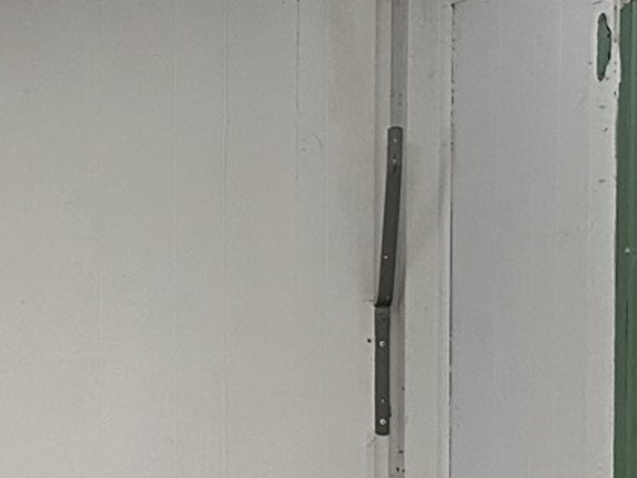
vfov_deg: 12.7
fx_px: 2153
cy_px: 270
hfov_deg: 15.4
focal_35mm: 117
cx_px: -350
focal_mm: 6.86
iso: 500
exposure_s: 1/60
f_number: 1.78
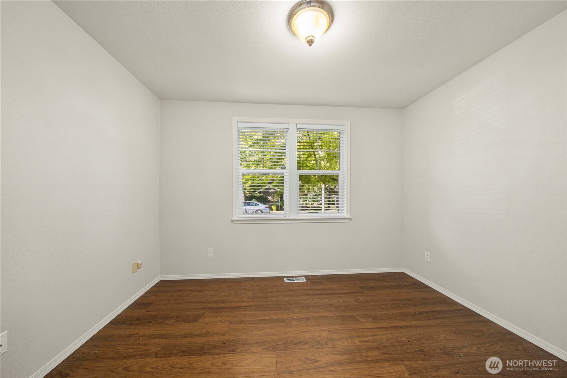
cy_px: 189
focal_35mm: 12
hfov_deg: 112.6
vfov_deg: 90.0
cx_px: 284
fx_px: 189
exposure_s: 1/20
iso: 1000
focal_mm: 12
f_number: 7.1
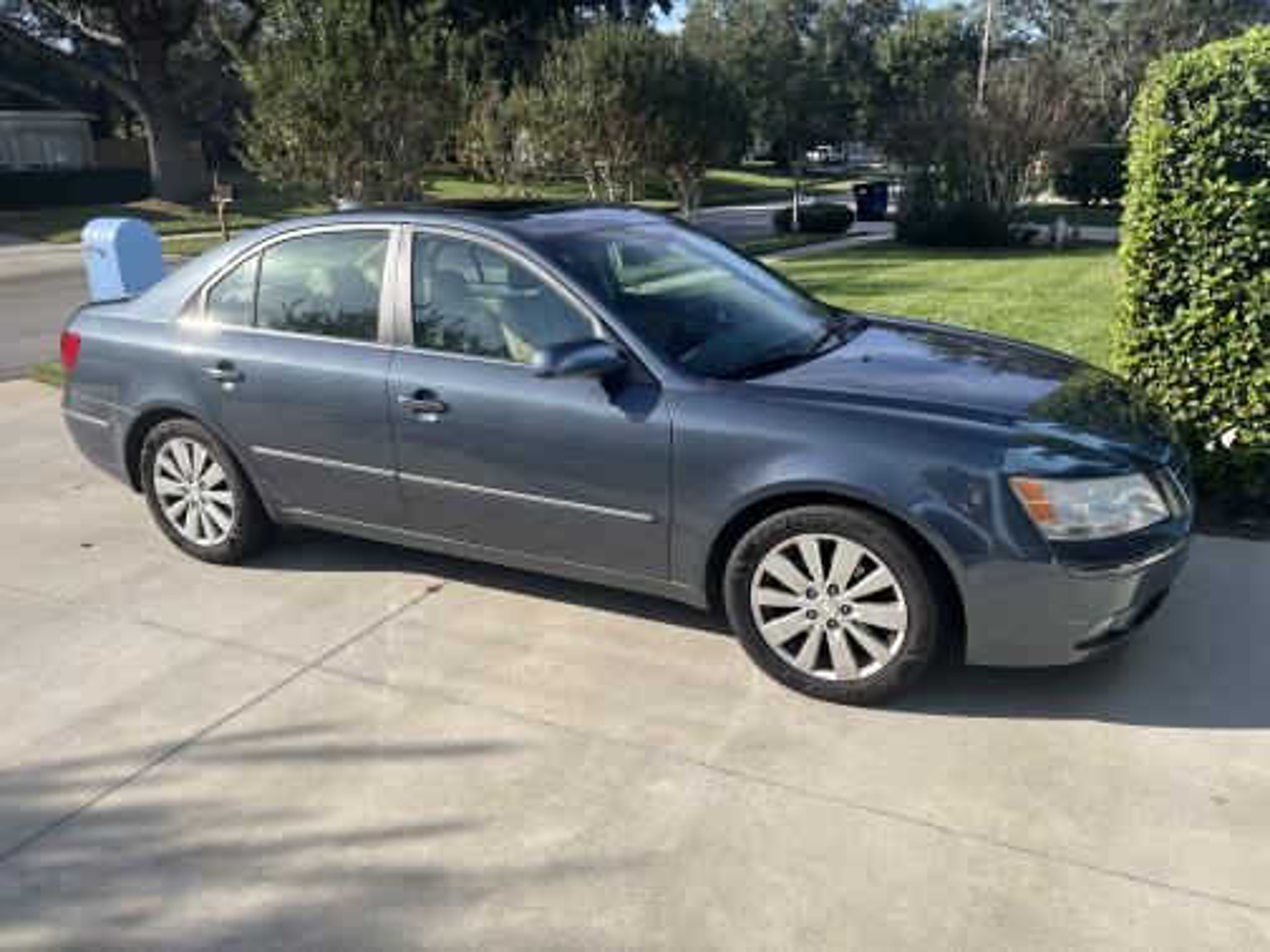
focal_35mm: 26
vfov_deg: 53.1
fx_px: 954
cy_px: 476
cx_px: 635
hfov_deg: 67.3
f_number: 1.6
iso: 50
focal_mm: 5.1
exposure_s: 1/2410
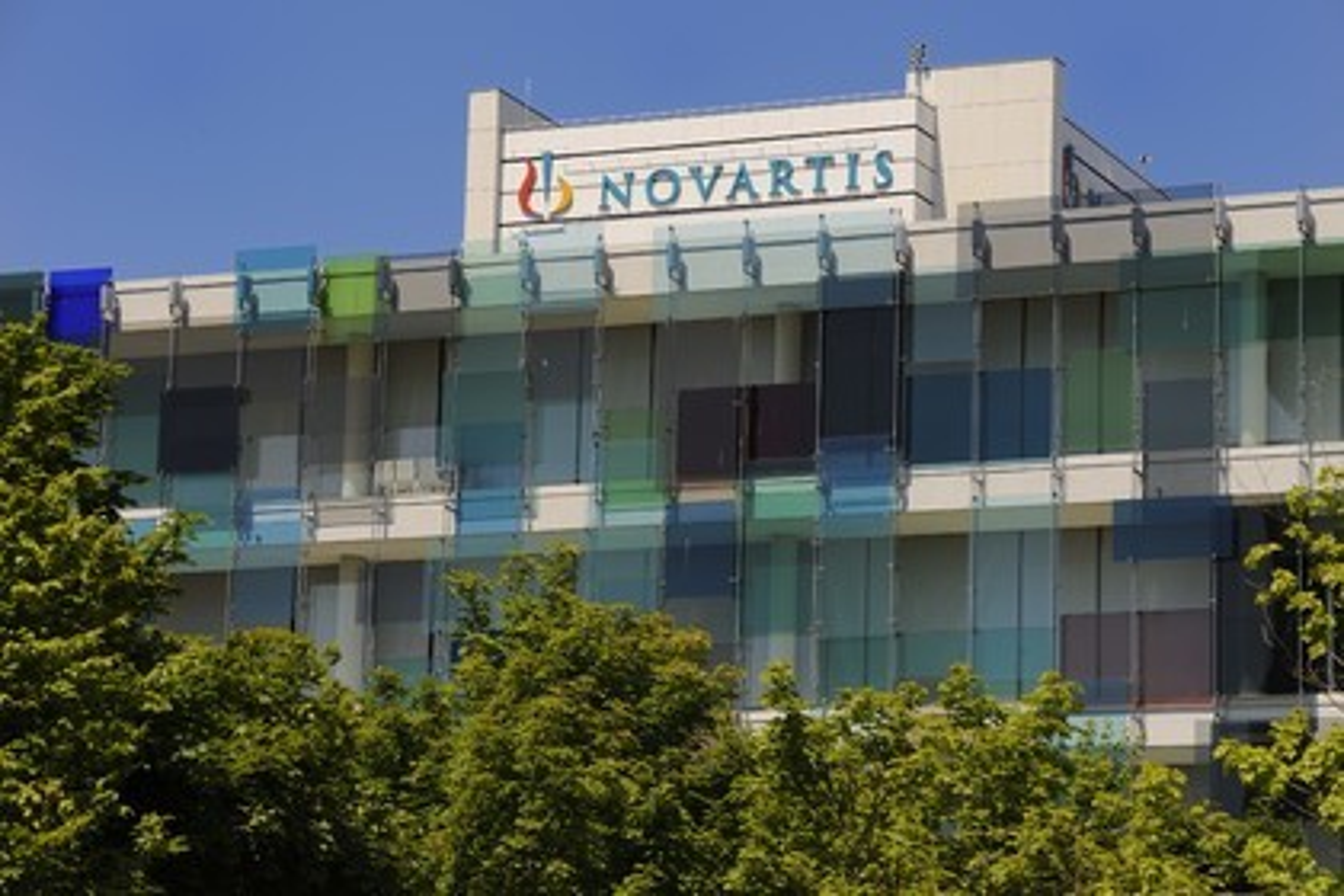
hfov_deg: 15.8
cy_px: 448
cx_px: 672
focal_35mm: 130
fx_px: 4853
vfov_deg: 10.5
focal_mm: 130
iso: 200
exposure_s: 1/320
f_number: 8
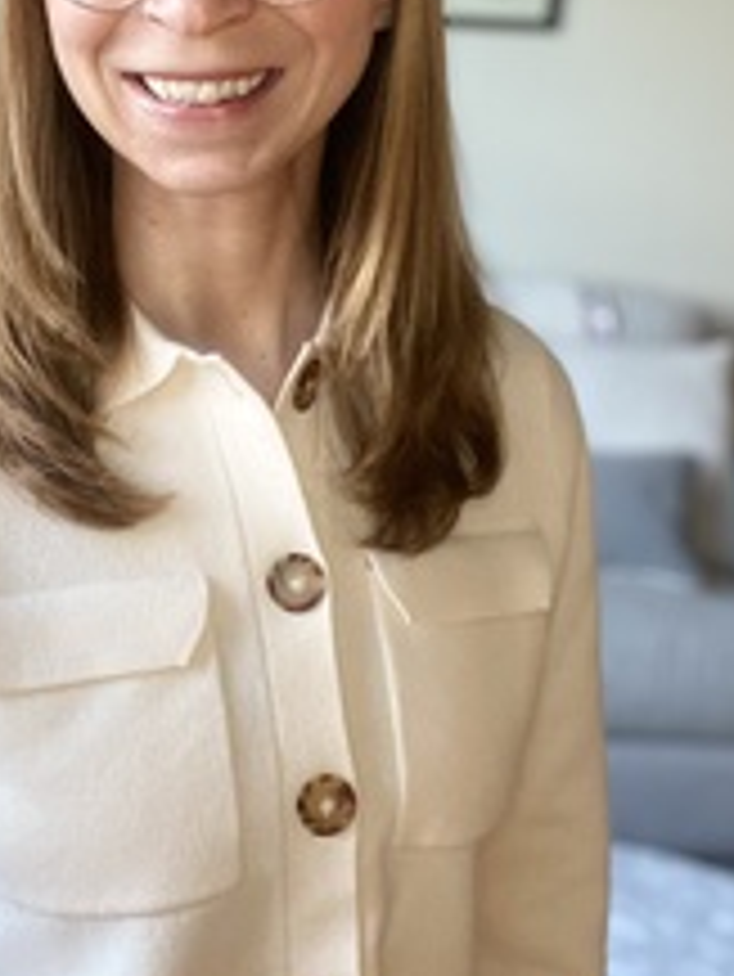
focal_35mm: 53
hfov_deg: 27.1
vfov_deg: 35.4
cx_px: 176
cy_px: 252
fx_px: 1497
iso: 160
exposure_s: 1/60
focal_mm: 2.71
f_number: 2.2
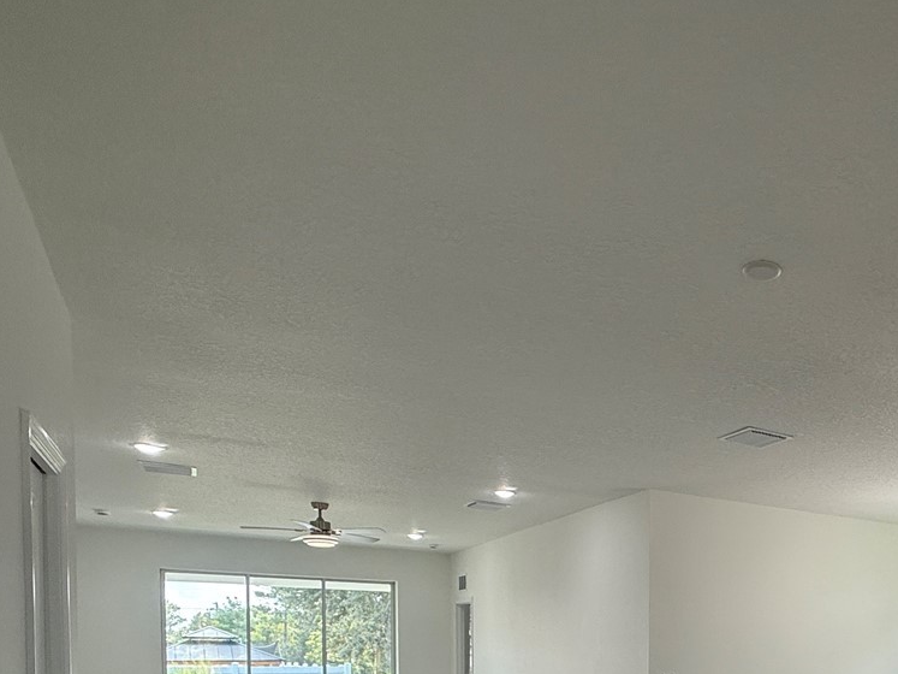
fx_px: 778
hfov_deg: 53.9
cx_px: 775
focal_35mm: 30
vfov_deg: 40.8
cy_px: 678
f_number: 2.2
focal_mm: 2.22
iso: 100
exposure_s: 1/120
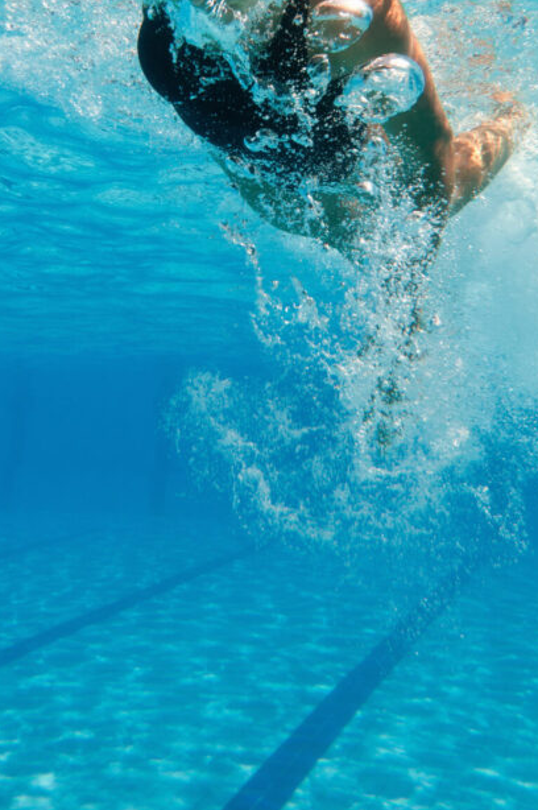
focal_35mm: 40
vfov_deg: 45.6
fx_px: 899
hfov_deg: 33.3
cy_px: 144
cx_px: 223
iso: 160
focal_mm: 16
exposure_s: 1/2000
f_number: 5
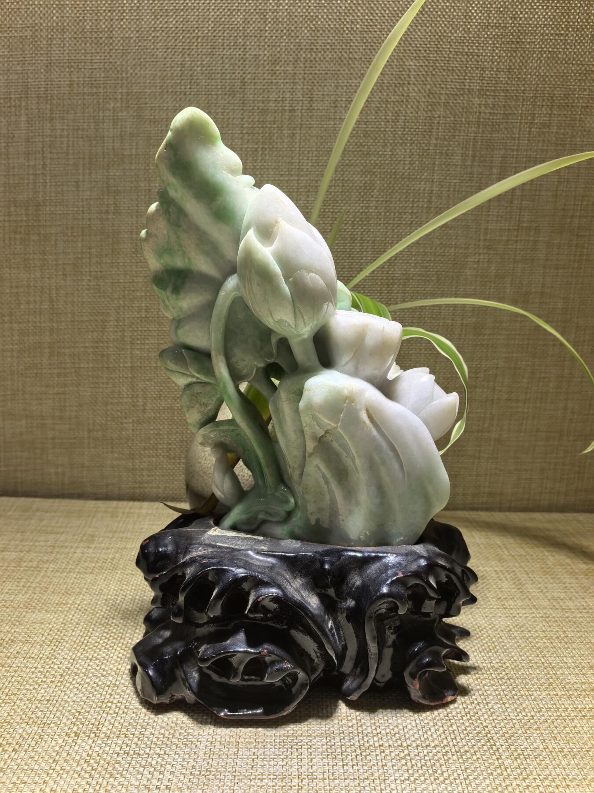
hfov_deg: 51.4
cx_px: 297
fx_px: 618
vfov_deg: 65.3
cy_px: 396
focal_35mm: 27
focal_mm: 6.98
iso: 125
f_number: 4
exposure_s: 1/100
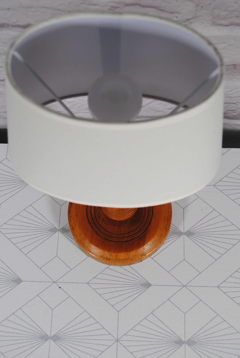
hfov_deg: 25.3
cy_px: 166
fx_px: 535
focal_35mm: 54
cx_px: 118
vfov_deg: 37.1
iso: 180
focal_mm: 29
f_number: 5.6
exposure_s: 1/125
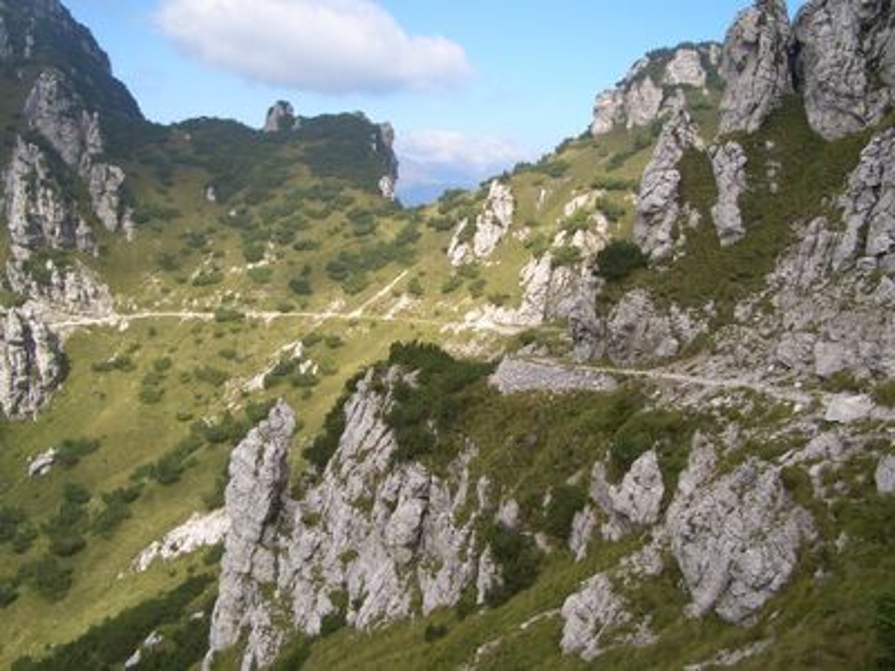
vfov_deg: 40.7
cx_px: 448
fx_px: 905
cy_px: 336
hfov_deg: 52.6
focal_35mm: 35
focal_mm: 5.8
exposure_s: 1/250
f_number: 4.3
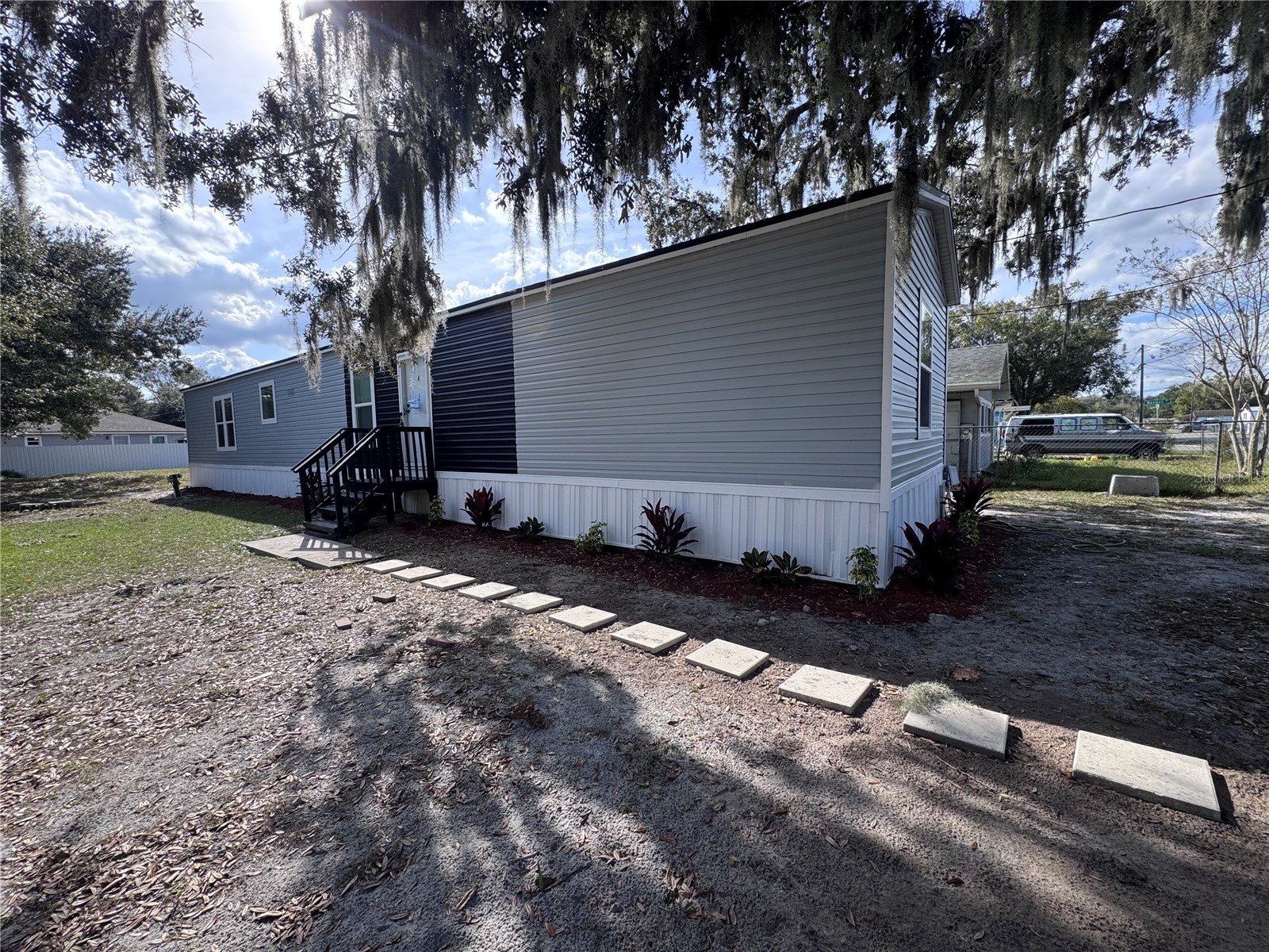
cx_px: 634
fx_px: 513
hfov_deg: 102.1
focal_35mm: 14
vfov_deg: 85.7
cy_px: 476
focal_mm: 2.22
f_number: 2.2
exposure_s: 1/631
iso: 40
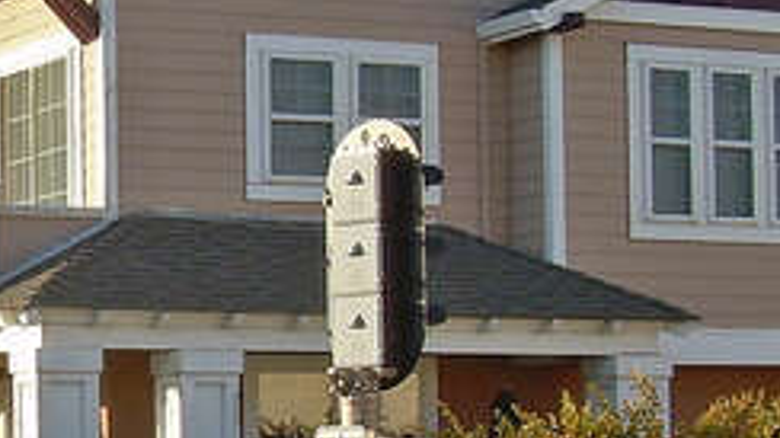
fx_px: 2812
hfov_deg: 15.5
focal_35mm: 136
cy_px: 233
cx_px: -35
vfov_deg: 8.9
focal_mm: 6.3
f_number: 4.6
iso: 50
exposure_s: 1/210
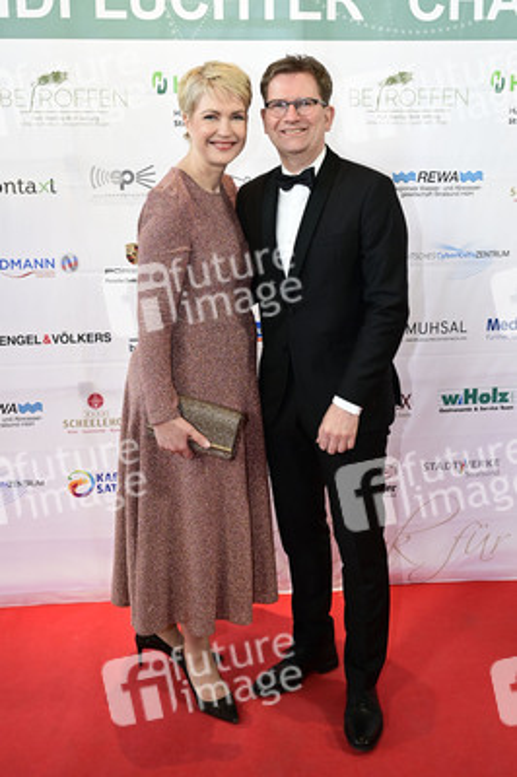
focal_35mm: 32
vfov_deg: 59.5
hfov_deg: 41.6
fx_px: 680
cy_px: 388
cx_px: 258
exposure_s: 1/200
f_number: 5
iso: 1250
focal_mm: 31.5
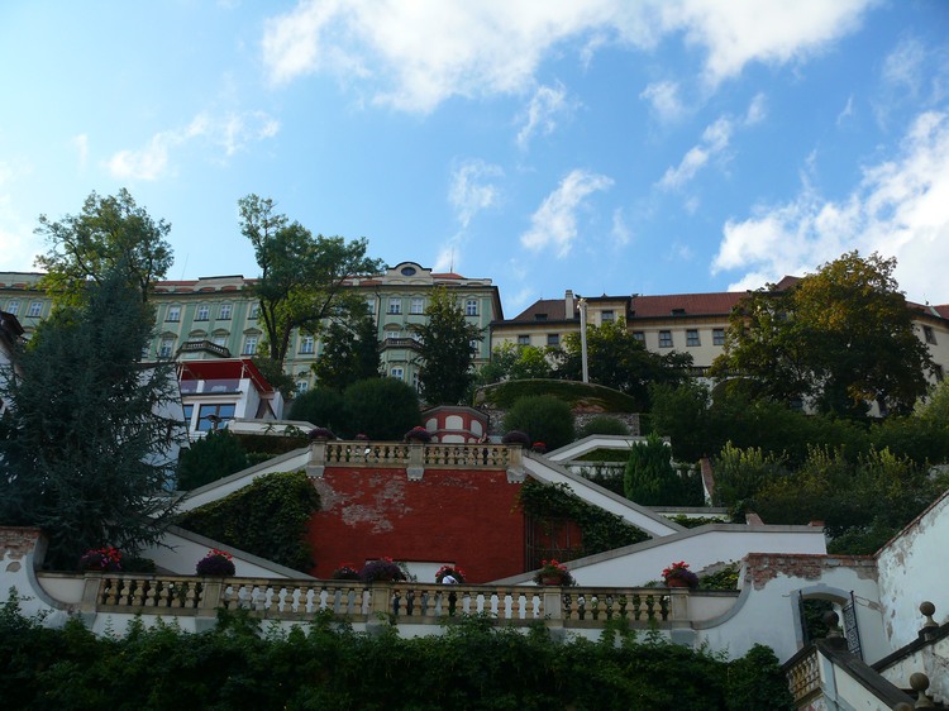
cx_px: 474
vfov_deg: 40.7
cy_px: 356
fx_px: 959
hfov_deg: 52.6
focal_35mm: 35
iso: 100
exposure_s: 1/125
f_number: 4
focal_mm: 7.4
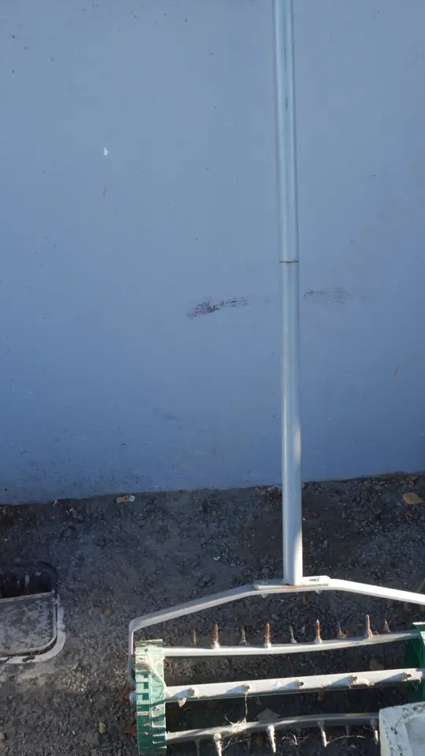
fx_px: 982
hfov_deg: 24.3
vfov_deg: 42.1
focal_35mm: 49
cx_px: 278
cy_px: 374
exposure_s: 1/125
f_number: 5.6
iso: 200
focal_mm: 21
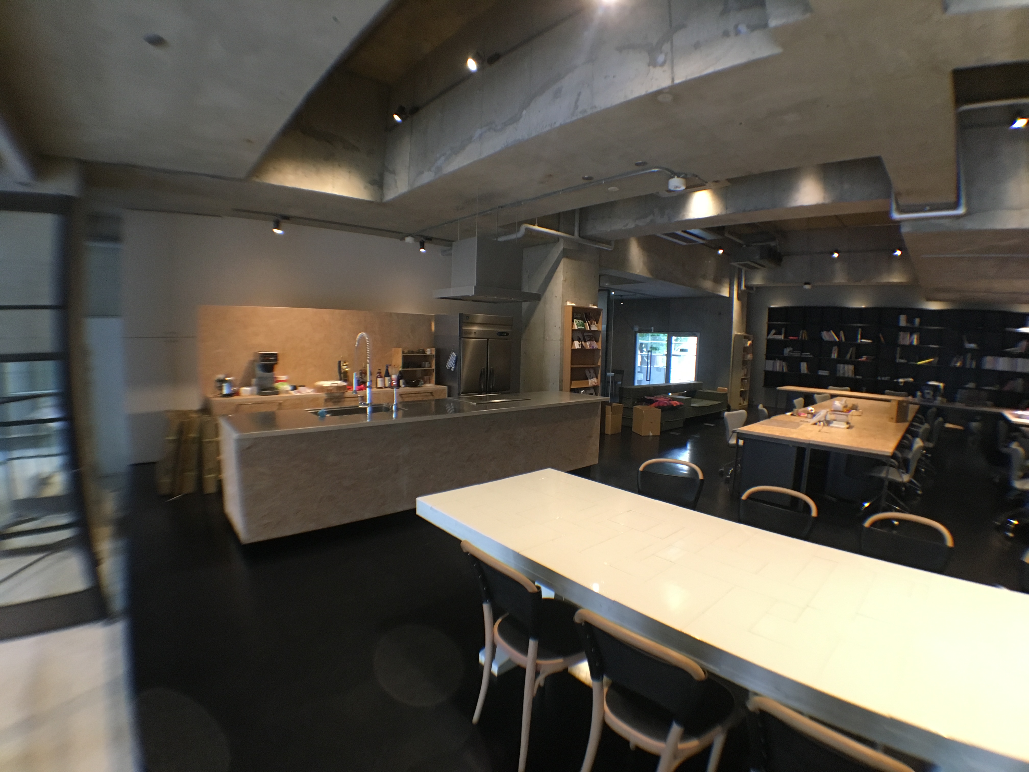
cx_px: 514
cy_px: 386
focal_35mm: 29
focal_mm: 4.15
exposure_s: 1/30
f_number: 2.2
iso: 160
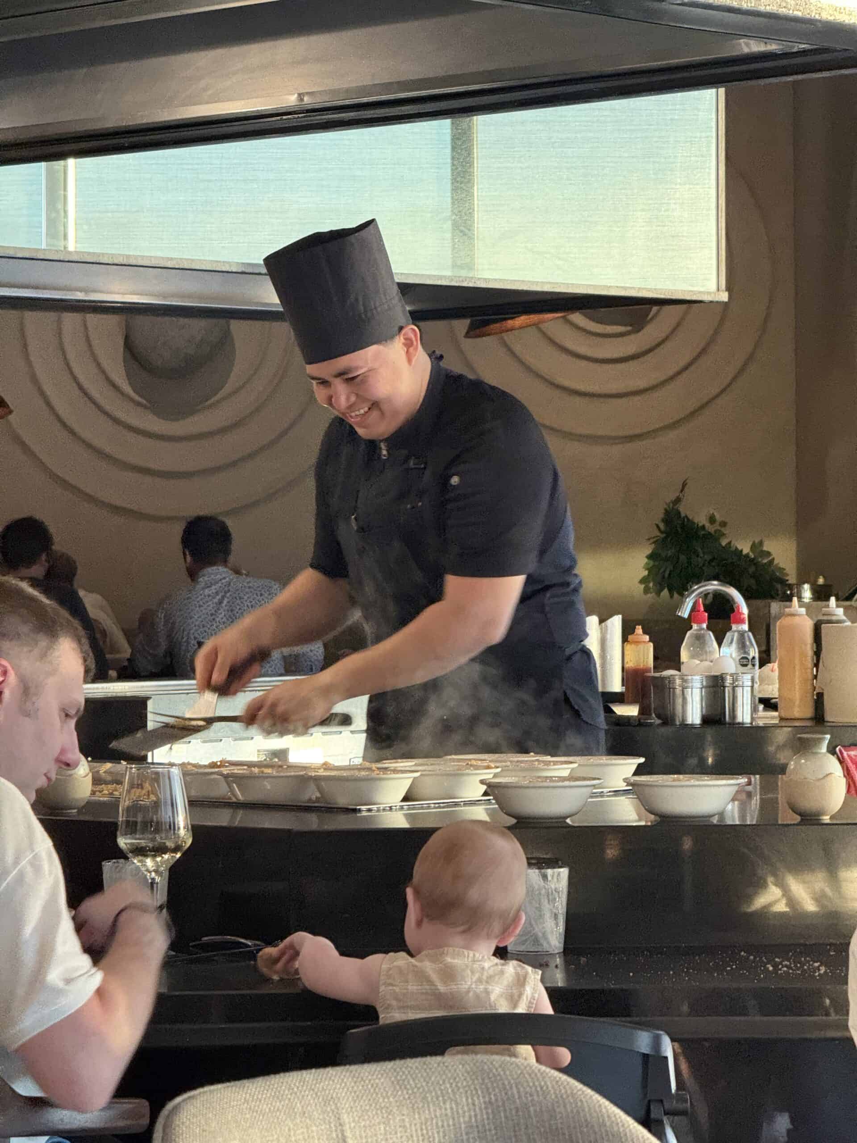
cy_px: 572
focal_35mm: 120
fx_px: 3961
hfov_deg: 12.3
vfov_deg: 16.4
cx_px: 428
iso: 640
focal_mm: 15.66
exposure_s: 1/40
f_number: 2.8
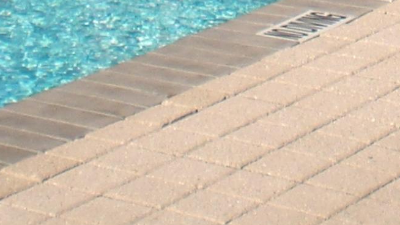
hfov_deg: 11.2
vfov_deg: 6.0
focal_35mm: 190
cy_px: -402
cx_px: 406
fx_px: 2015
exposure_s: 1/400
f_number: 4.4
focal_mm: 6.3
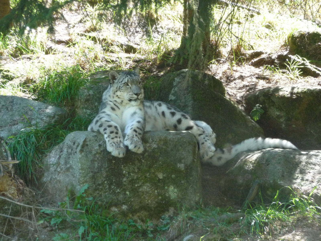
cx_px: 160
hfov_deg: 10.5
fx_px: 1753
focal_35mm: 189
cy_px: 120
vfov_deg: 7.9
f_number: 4.8
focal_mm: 32.3
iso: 400
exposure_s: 1/100
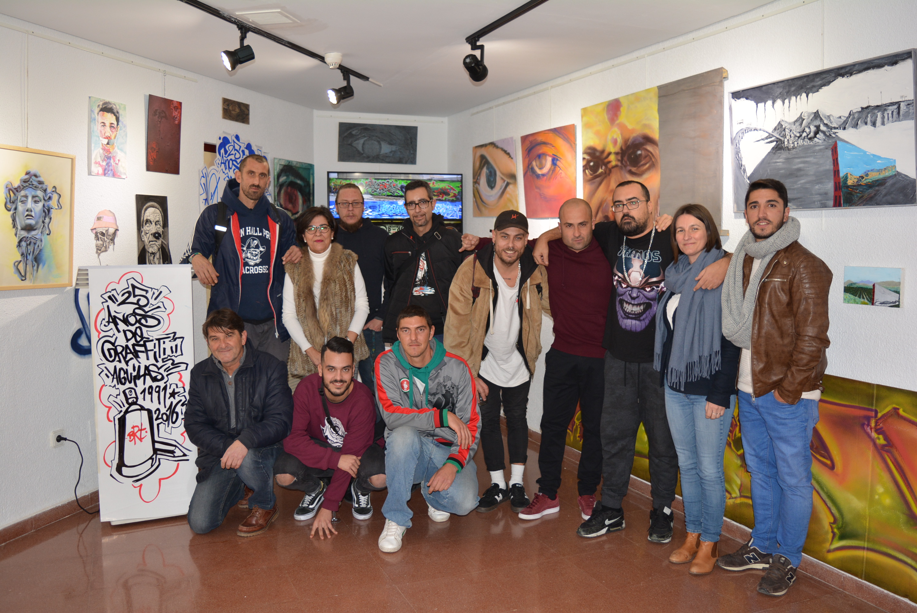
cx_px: 458
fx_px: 841
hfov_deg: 57.2
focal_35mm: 33
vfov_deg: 40.0
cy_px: 306
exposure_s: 1/60
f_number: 4
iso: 400
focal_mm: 22
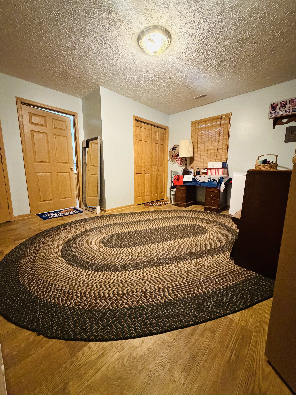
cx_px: 148
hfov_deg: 85.7
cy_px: 198
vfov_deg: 102.1
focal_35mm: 14
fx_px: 160
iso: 1250
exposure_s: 1/60
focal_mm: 2.22
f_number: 2.2
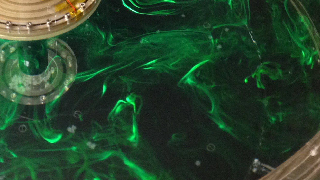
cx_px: 64
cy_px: -84
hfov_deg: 21.1
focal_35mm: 100
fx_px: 848
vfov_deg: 11.6
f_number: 2.4
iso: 160
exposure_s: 1/20
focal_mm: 4.28
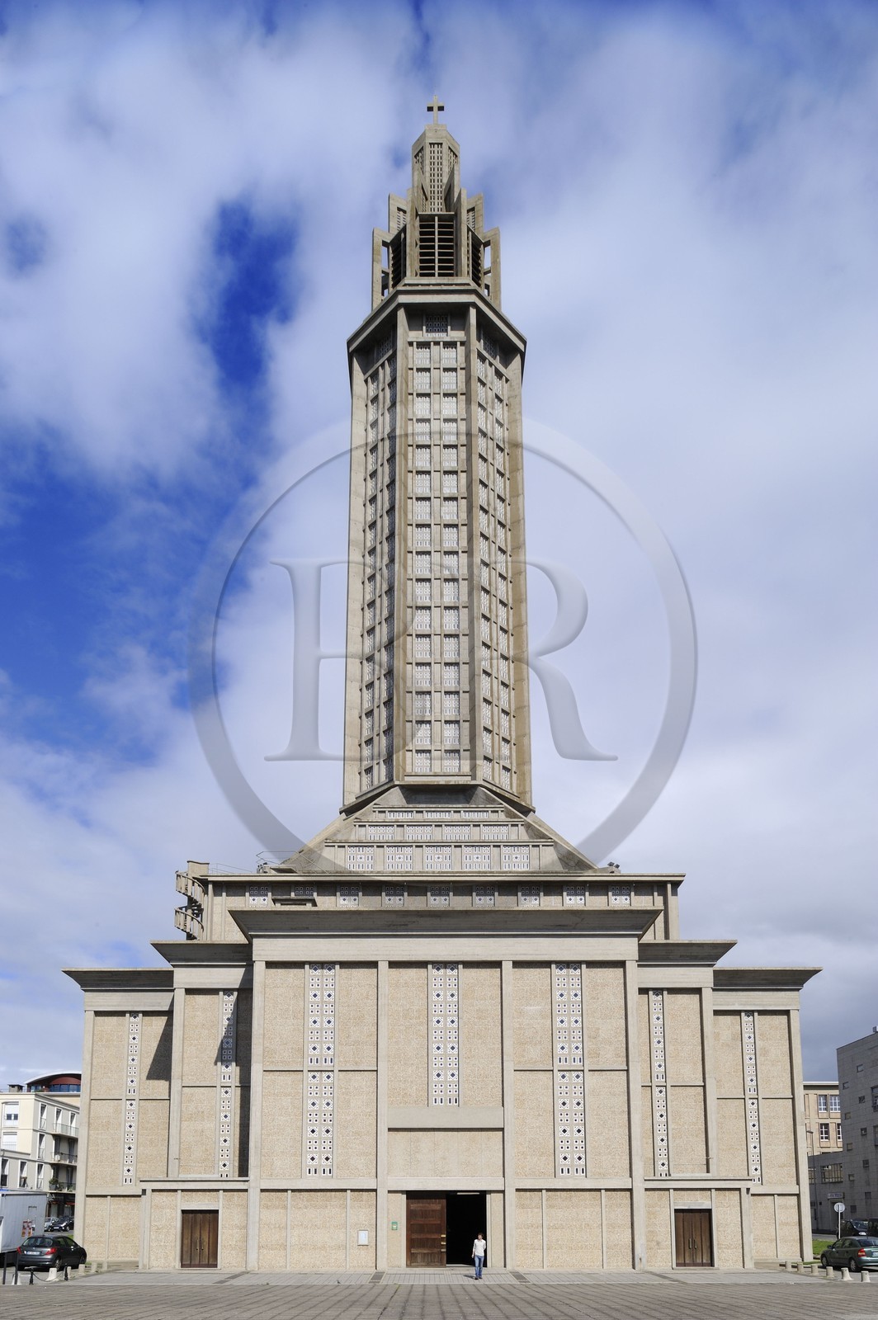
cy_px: 660
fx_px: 879
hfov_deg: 53.1
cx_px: 439
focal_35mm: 24
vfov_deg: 73.8
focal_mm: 24
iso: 200
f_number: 16
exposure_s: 1/200
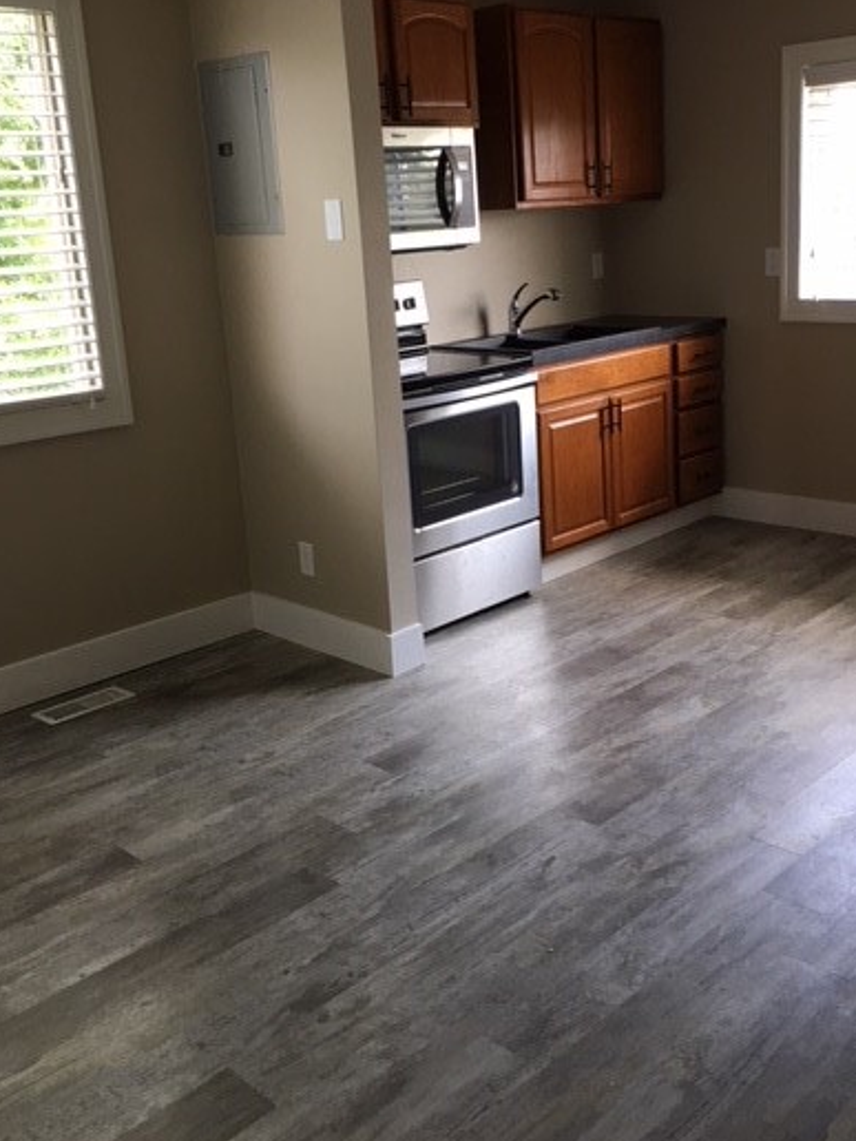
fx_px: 1187
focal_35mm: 36
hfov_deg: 39.6
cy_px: 484
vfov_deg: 51.2
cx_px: 482
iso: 25
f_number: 2.2
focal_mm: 4.15
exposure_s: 1/30
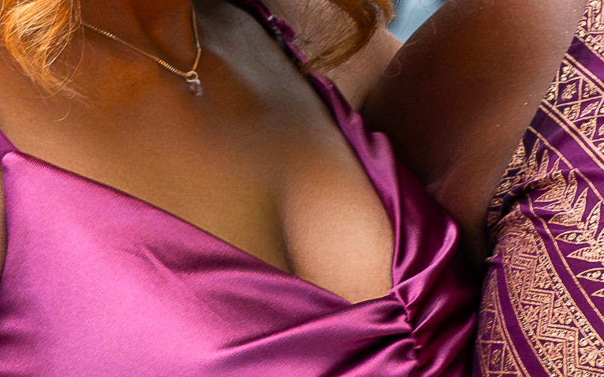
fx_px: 5940
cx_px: 1939
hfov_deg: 5.4
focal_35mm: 361
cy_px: 57
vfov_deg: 3.6
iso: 320
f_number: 3.5
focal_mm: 46.9
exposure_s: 1/125
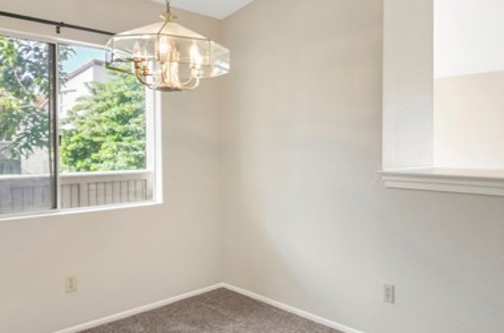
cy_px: 149
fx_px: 389
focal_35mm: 28
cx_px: 279
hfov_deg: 65.7
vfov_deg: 46.4
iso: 100
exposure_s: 1/40
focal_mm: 11
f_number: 2.8
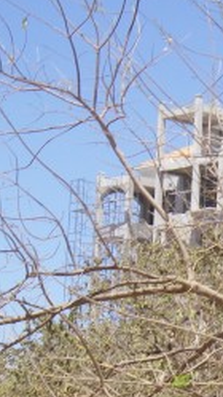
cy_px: 274
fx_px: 1987
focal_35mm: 189
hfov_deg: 6.4
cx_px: 319
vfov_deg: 11.4
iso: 64
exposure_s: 1/160
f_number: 7.6
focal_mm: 11.9
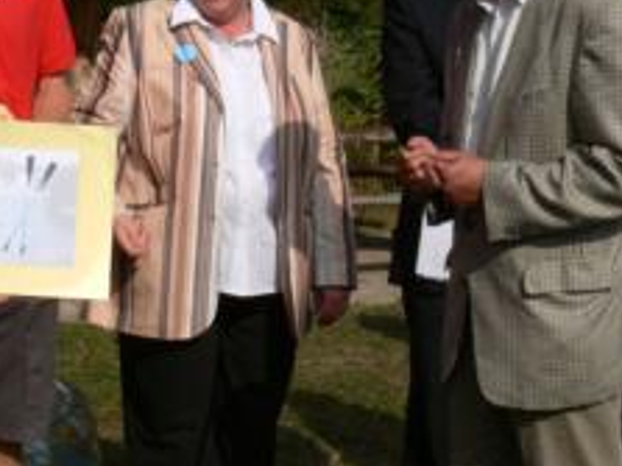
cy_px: 102
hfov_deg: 19.0
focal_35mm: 103
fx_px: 1850
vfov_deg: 14.3
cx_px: 192
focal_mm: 9.7
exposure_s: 1/400
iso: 80
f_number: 6.3
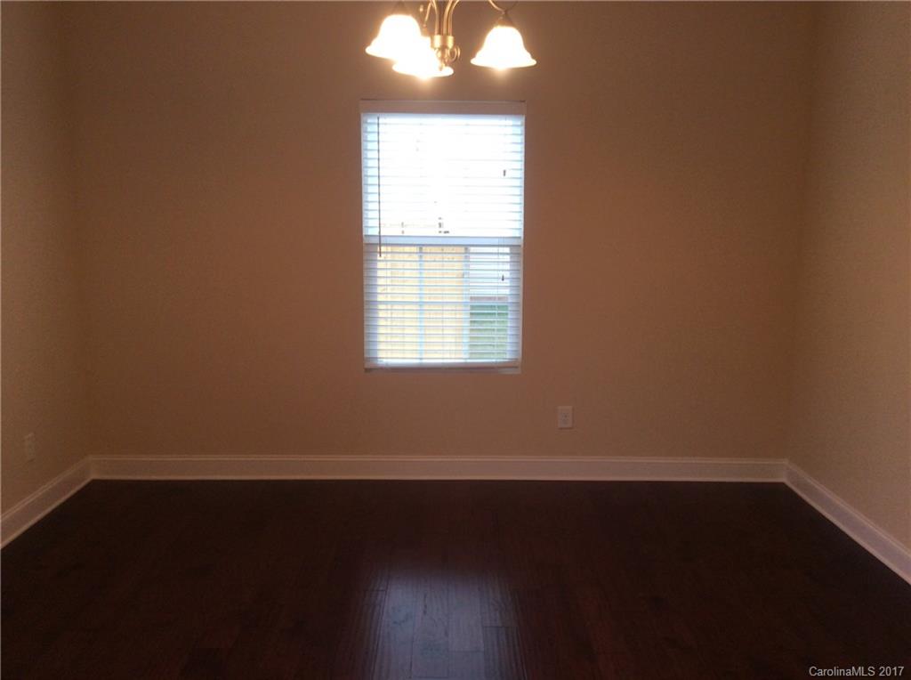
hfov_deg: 56.9
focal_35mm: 32
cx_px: 456
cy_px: 340
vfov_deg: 44.0
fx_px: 841
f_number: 2.4
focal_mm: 3.3
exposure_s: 1/24
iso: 64
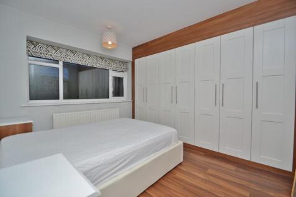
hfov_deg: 100.4
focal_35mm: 15
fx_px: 123
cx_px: 148
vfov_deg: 77.3
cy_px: 98
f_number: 3.5
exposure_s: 1/200
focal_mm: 10
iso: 100
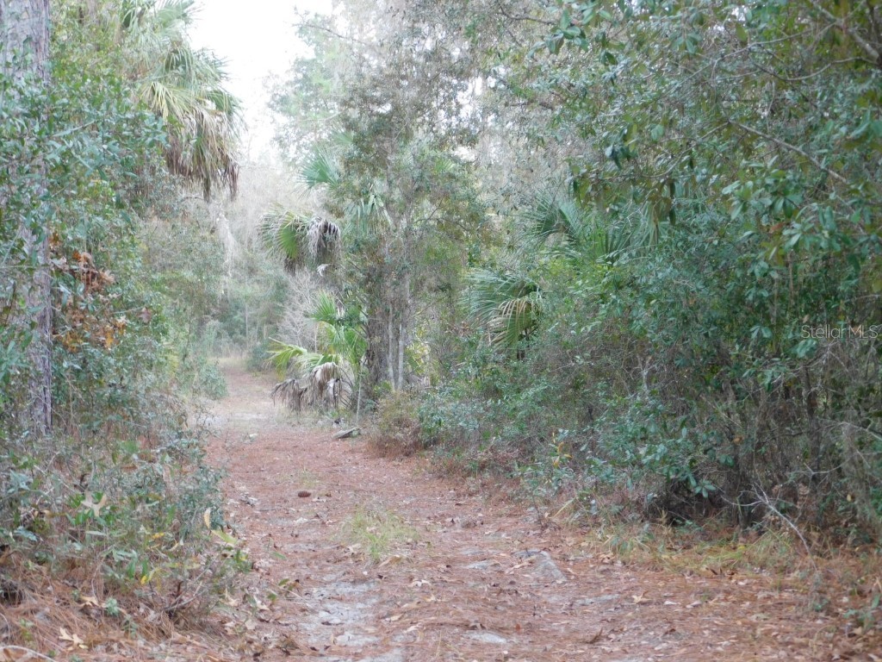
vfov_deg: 20.7
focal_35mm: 71
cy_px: 331
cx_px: 441
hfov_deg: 27.4
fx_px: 1809
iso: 140
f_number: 4.3
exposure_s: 1/30
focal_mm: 12.6
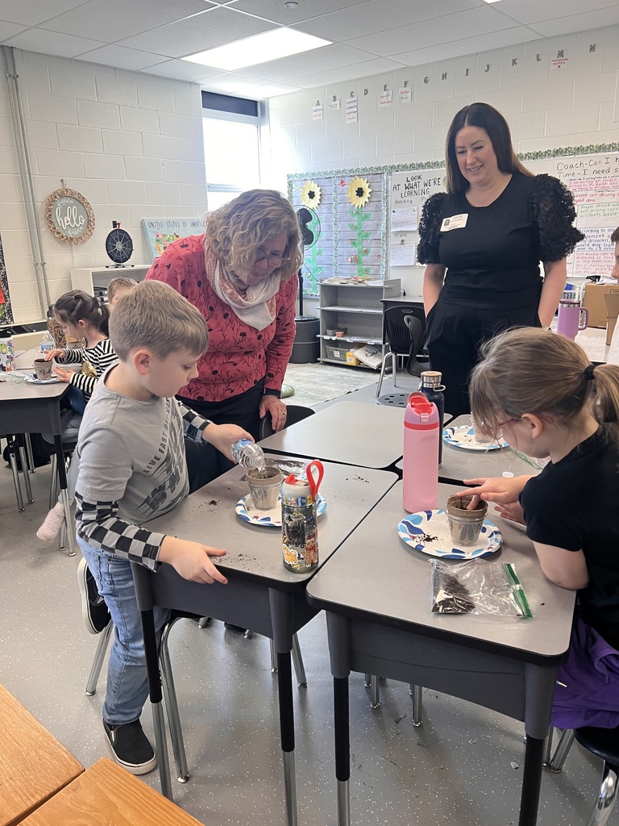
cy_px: 413
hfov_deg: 53.1
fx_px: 620
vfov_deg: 67.3
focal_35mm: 26
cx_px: 310
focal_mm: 5.7
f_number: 1.5
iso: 125
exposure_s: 1/60
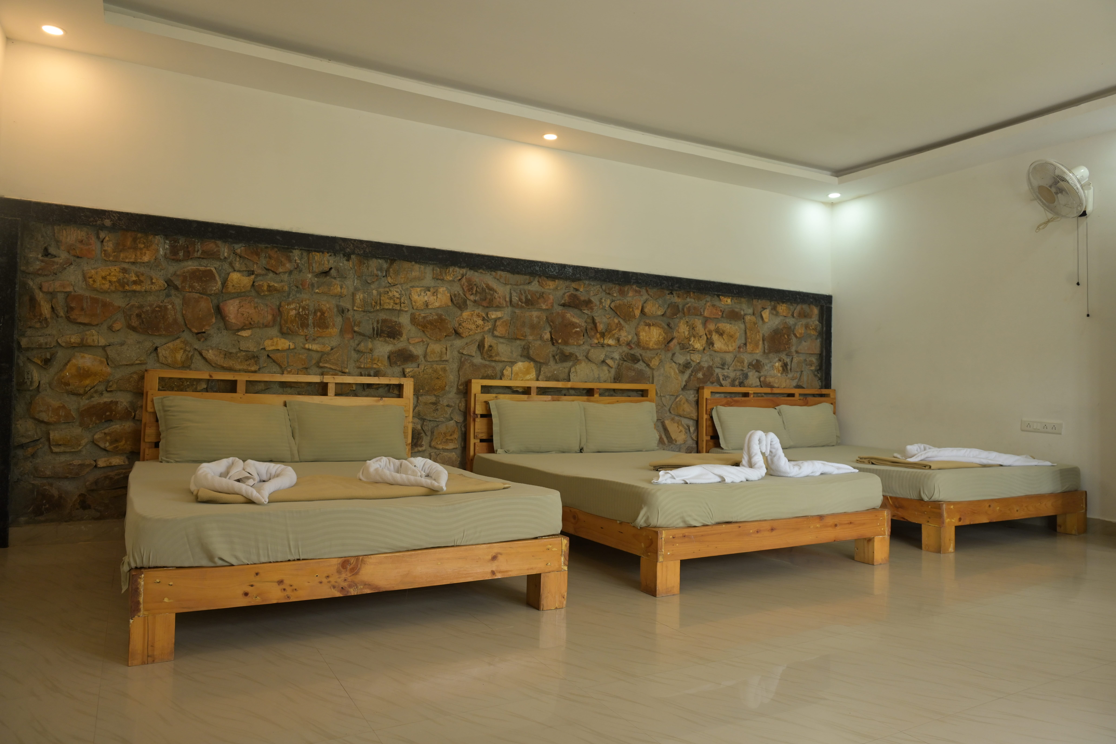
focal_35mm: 24
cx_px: 558
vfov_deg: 53.1
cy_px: 372
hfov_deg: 73.7
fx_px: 744
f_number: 6.3
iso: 800
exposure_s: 1/60
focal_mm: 24
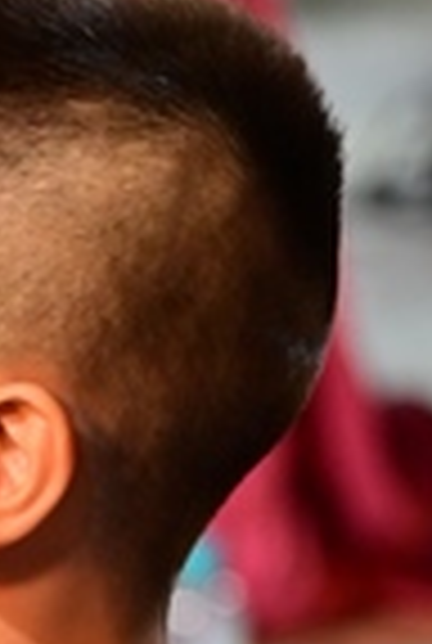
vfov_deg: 3.8
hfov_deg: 2.5
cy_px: 829
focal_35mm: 544
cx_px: -70
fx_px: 9744
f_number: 4
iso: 1600
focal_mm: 120
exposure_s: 1/40
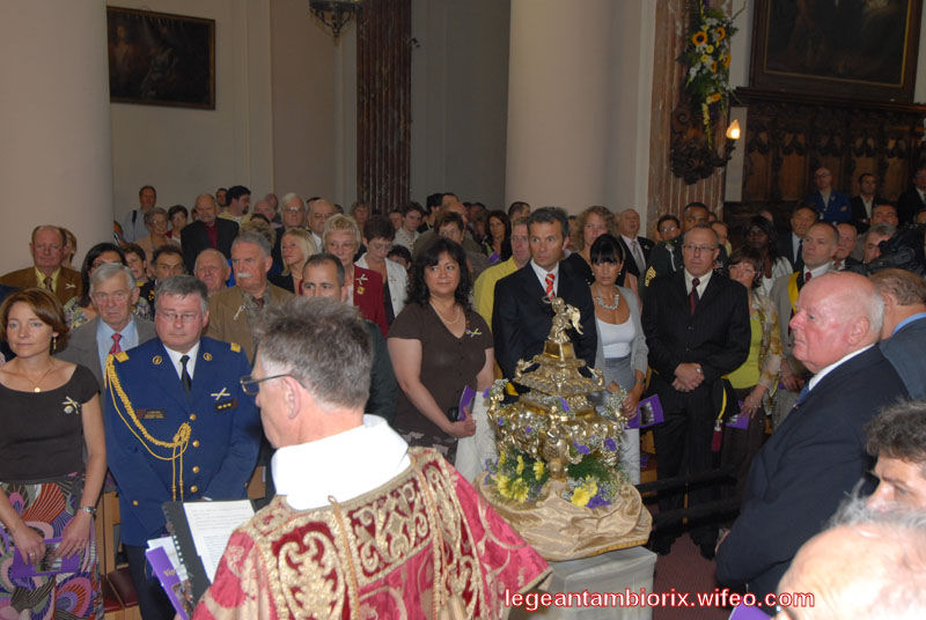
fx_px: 927
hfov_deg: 53.1
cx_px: 463
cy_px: 310
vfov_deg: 37.0
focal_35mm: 36
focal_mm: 24
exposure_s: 1/60
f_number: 5.6
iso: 400
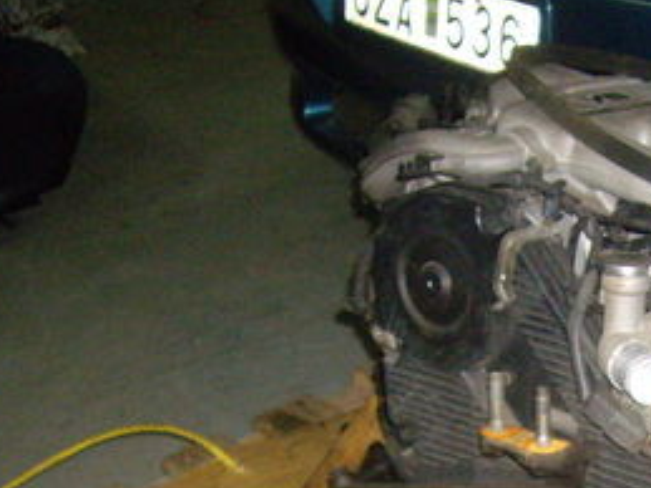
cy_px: 576
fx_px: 1767
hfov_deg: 20.1
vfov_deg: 15.2
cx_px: 686
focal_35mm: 94
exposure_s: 1/80
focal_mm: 6.2
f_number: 2.7
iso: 400
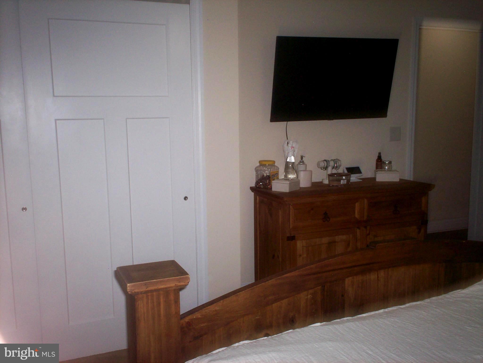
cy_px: 182
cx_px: 242
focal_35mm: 36
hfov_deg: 51.3
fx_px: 502
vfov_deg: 39.7
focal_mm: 6
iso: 140
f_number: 4.5
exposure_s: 1/60
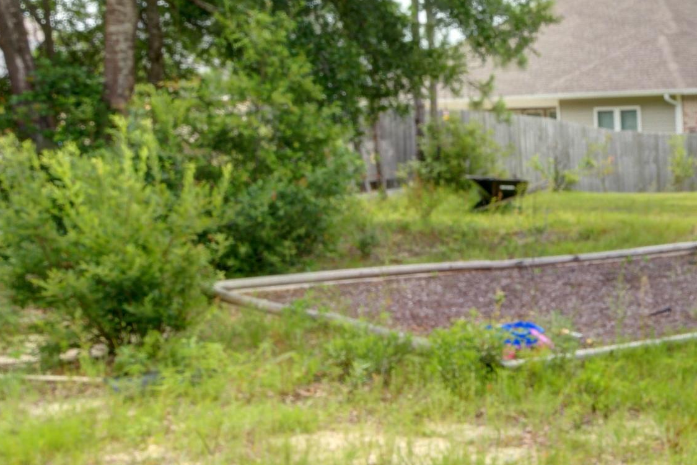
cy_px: 162
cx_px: 873
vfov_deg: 21.2
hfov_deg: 27.1
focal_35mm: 64
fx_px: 1239
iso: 100
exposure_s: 1/125
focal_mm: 16
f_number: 18
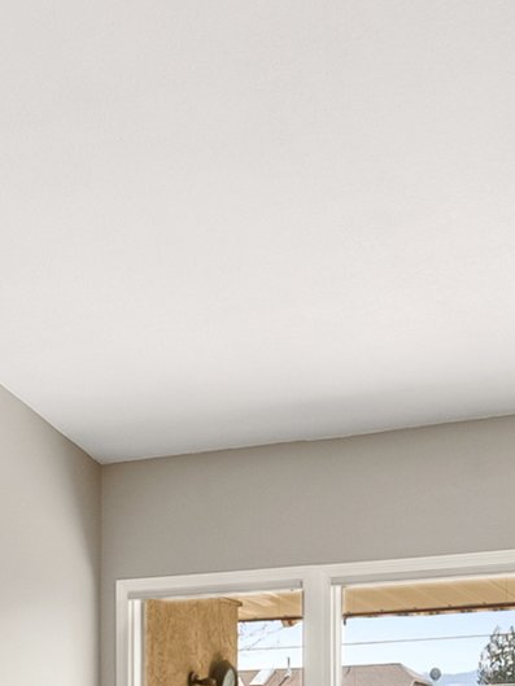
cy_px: 801
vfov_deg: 26.1
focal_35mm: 67
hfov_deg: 21.7
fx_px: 1329
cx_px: 104
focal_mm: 12
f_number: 8
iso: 100
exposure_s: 1/4
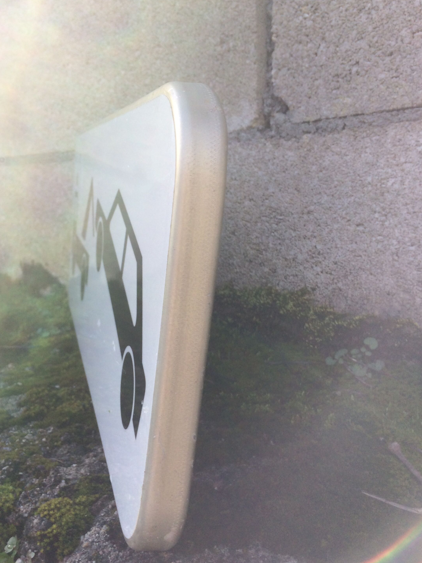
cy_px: 290
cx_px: 198
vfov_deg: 55.3
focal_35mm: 33
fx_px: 536
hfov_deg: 42.9
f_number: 2.2
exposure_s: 1/519
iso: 32
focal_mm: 4.15
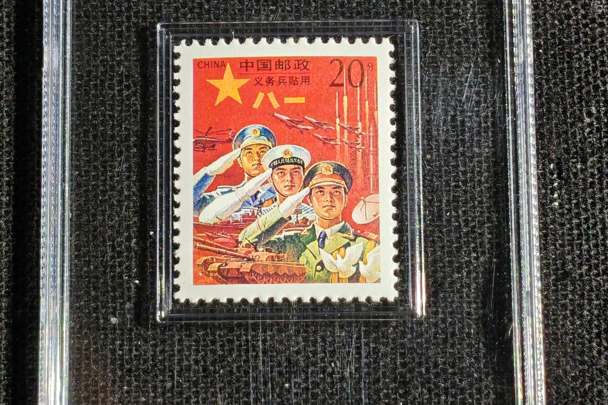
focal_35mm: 130
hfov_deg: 15.8
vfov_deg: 10.5
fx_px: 2196
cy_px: 90
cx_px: 304
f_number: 1.5
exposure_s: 1/193
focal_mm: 4.94
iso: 50
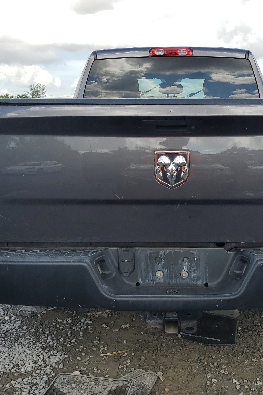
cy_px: 196
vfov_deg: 51.9
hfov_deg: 35.7
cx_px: 166
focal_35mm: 37
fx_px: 405
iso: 50
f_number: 1.5
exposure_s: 1/1667
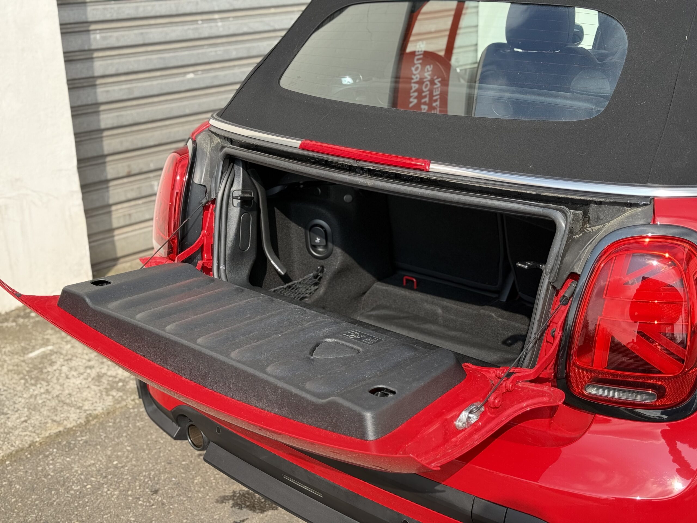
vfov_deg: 30.3
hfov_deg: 39.7
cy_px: 262
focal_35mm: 48
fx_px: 966
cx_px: 348
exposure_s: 1/819
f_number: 1.78
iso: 100
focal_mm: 6.76
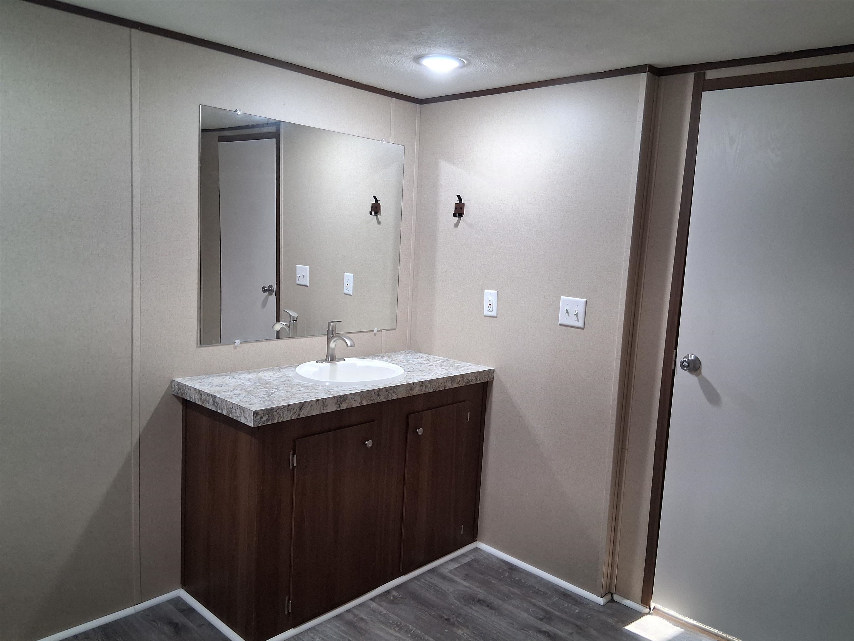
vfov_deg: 53.1
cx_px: 427
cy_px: 320
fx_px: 641
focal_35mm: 26
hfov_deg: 67.3
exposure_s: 1/50
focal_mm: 3.98
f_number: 1.8
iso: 250
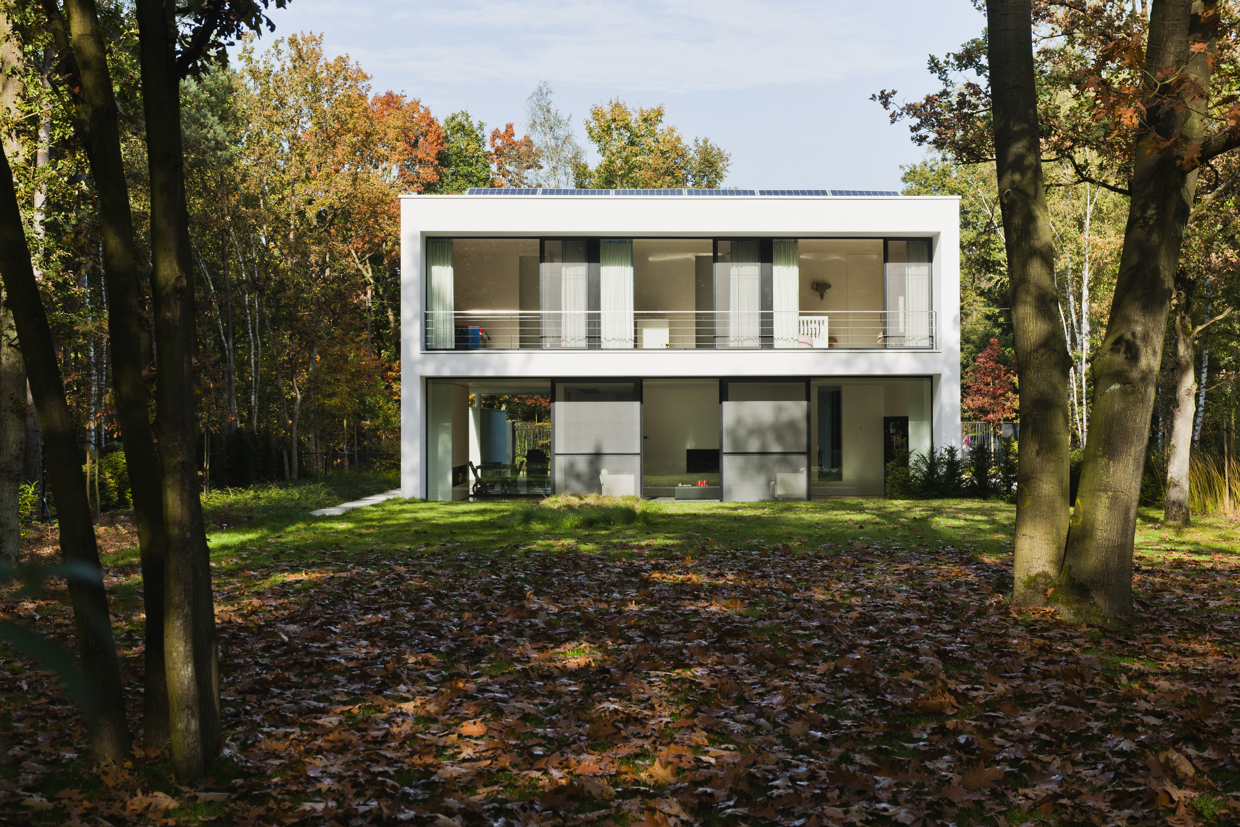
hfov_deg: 38.2
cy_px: 414
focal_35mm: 52
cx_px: 620
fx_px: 1791
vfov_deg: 26.0
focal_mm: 52
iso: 100
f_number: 8
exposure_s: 1/125
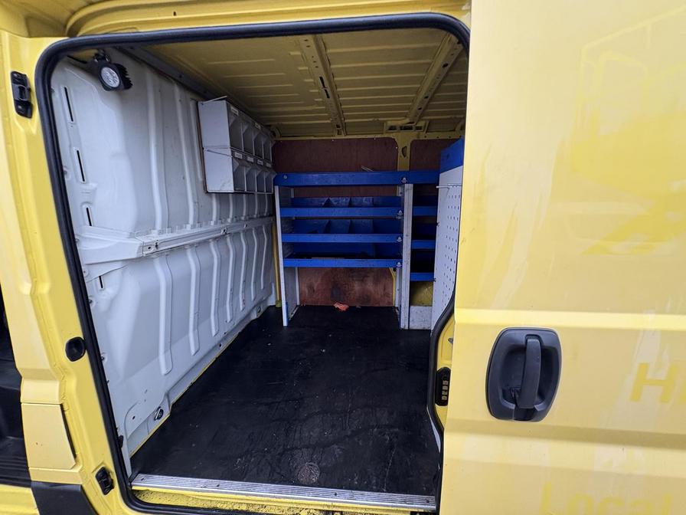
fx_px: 277
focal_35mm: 14
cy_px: 258
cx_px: 343
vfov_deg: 85.7
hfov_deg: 102.1
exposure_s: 1/99
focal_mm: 2.22
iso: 125
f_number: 2.2
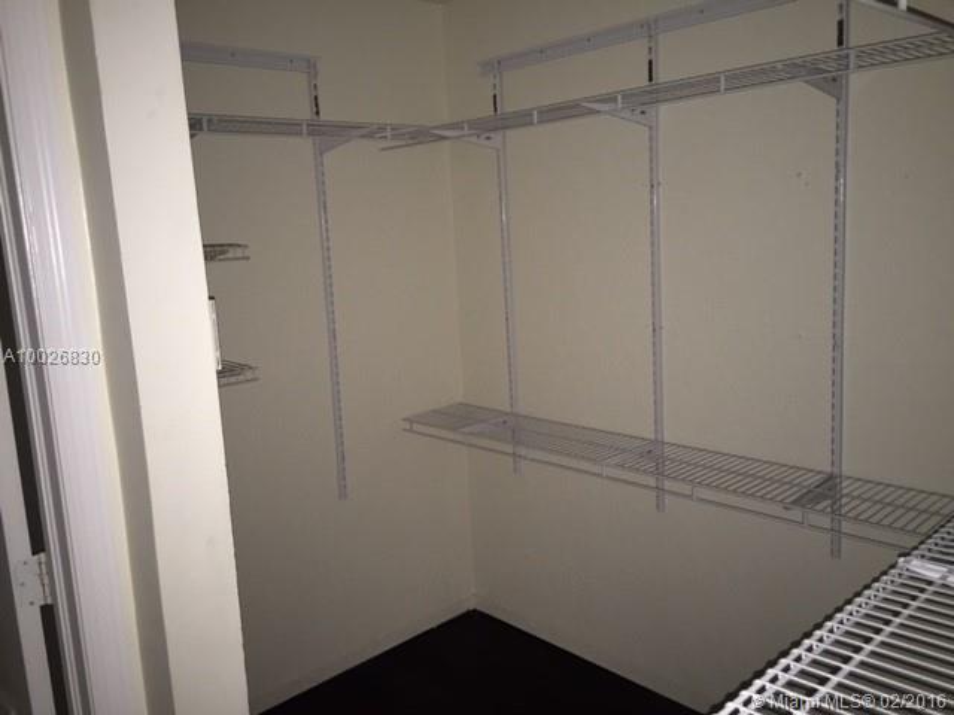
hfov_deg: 61.7
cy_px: 358
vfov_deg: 48.2
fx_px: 799
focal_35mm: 29
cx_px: 477
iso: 160
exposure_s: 1/16
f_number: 2.2
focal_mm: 4.15
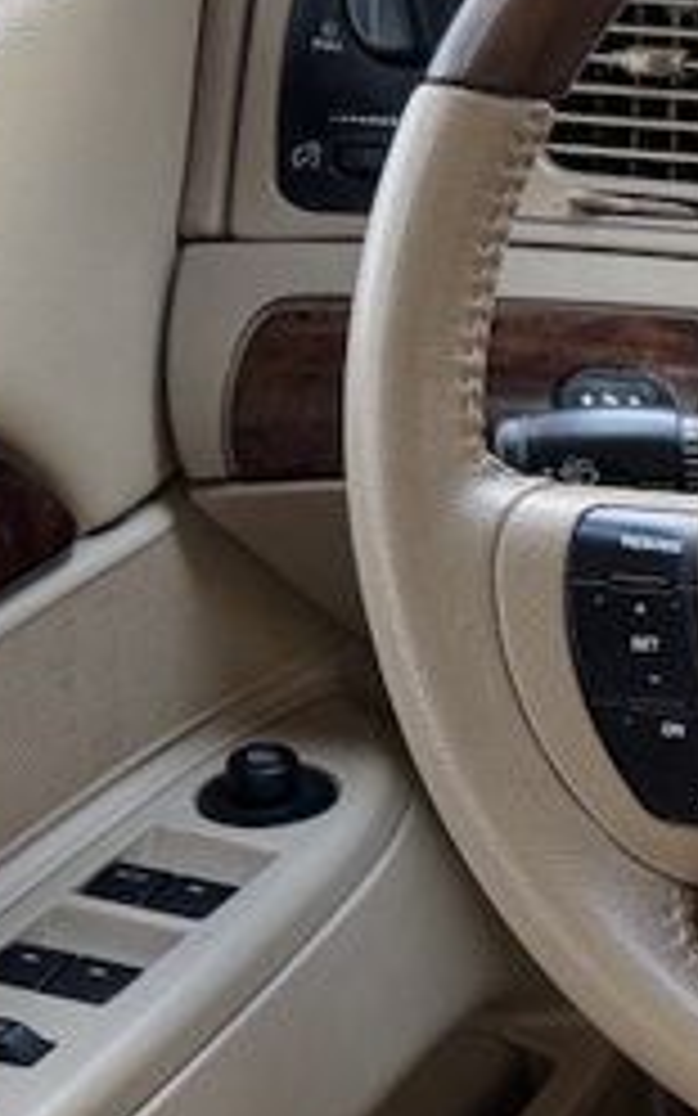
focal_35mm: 105
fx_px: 3196
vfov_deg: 19.6
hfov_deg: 10.5
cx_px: 1734
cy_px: 882
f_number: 1.78
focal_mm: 6.76
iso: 80
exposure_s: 1/196
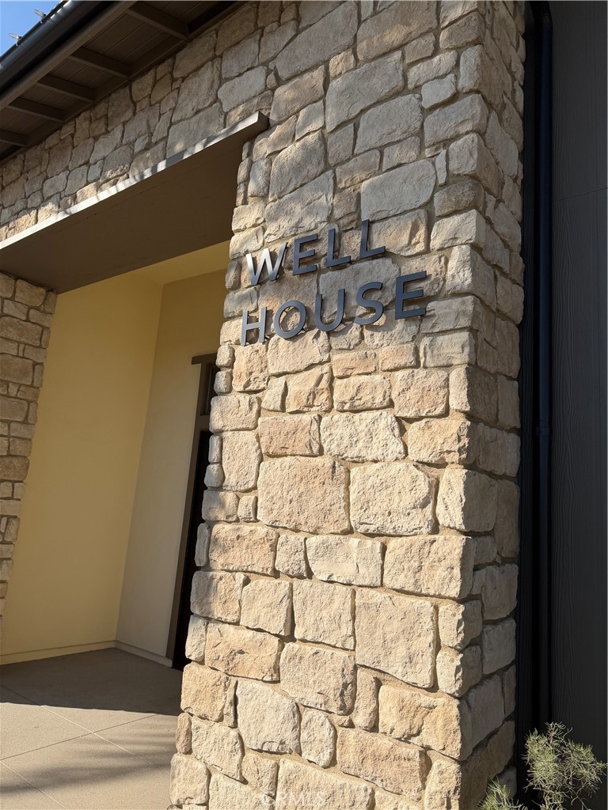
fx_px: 562
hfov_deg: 56.8
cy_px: 405
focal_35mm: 24
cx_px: 304
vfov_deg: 71.6
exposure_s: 1/5319
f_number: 1.78
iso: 80
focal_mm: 6.76
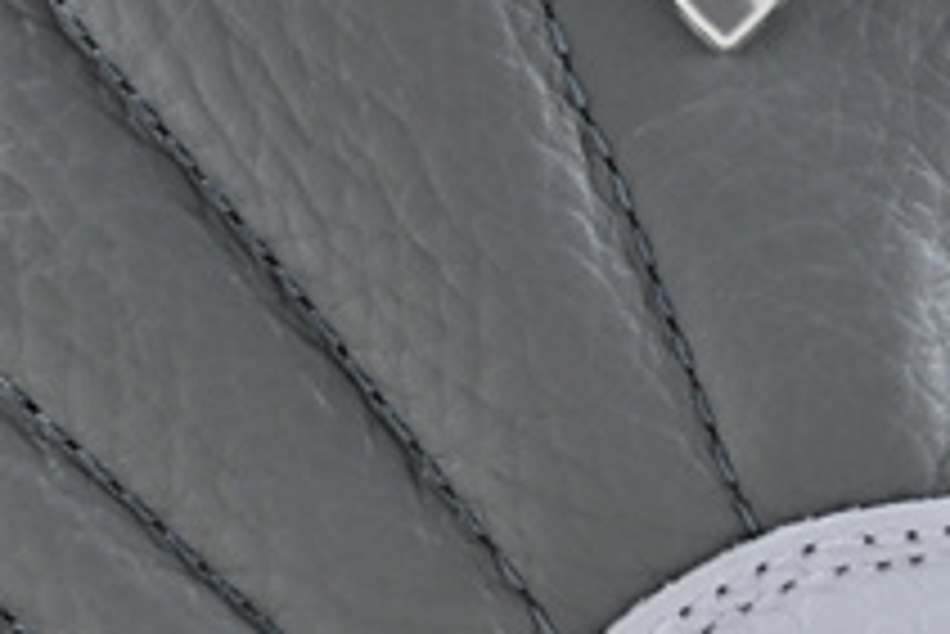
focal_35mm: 277
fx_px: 7321
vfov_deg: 5.0
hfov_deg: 7.3
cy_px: 589
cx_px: 1360
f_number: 5
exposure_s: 1/50
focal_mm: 32.5
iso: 100
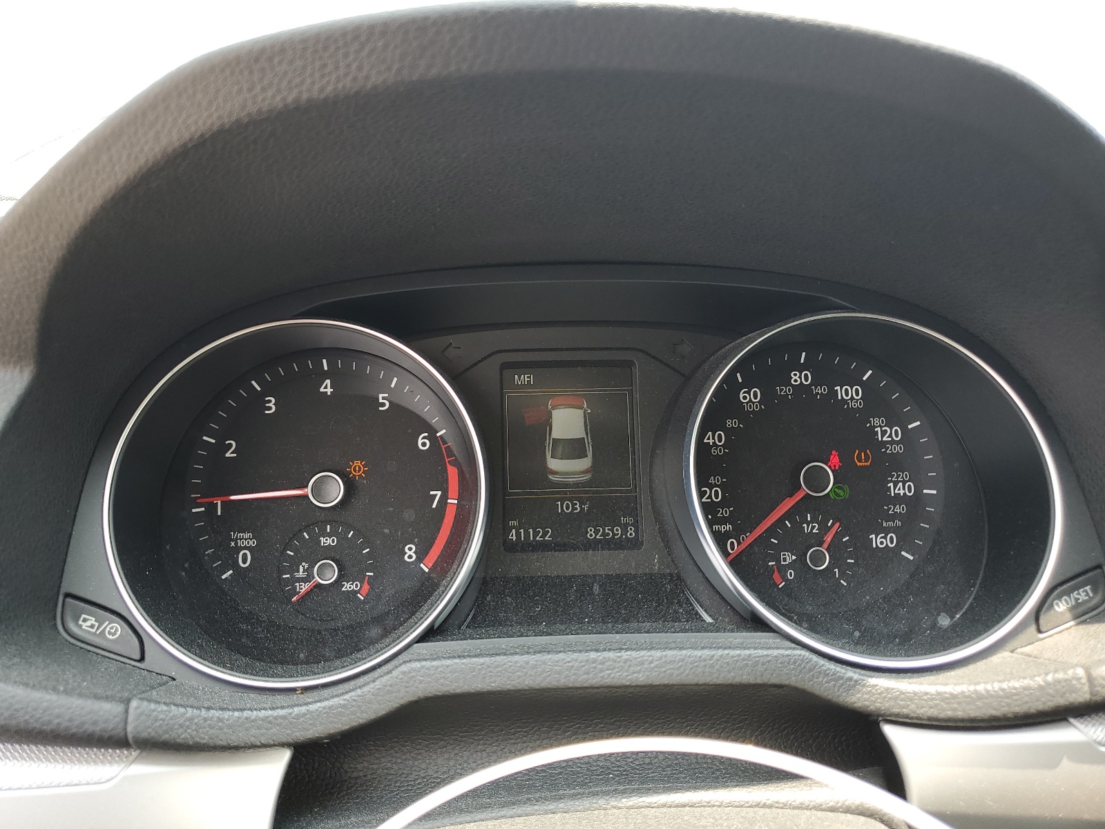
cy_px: 414
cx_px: 552
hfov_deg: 67.3
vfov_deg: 53.1
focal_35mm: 26
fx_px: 830
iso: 50
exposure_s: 1/175
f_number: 1.5
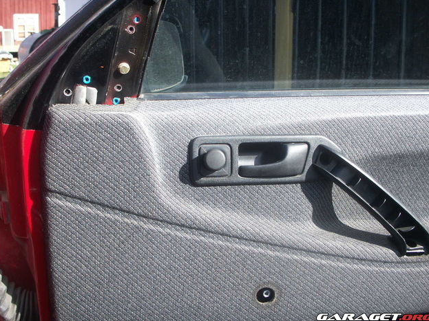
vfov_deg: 37.7
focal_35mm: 38
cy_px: 159
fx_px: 471
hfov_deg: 49.0
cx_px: 214
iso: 50
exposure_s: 1/200
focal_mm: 7.7
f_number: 3.5
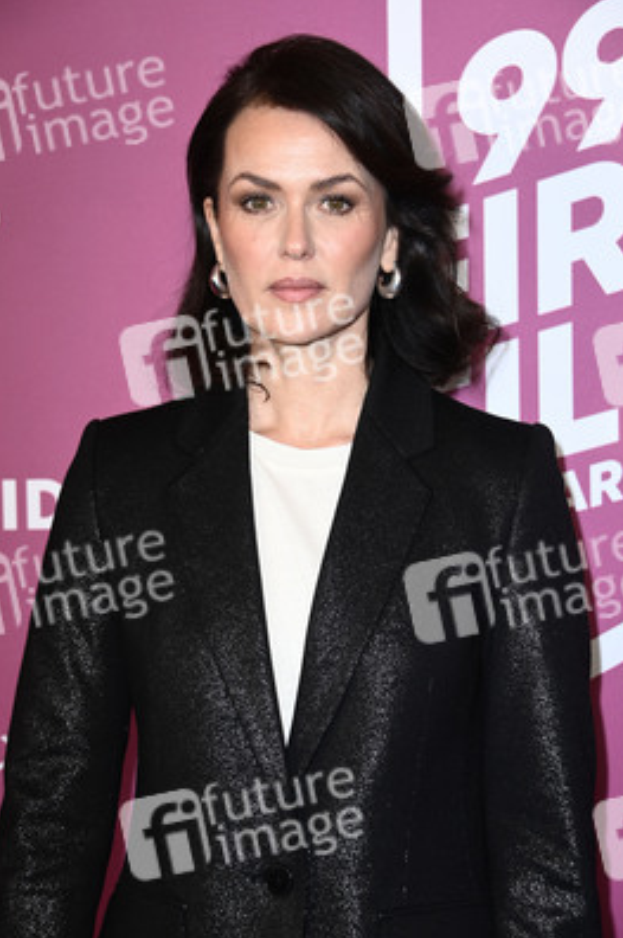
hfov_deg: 14.7
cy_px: 469
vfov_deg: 21.9
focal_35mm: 93
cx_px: 310
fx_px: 2420
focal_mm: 92
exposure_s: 1/250
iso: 640
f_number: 5.6
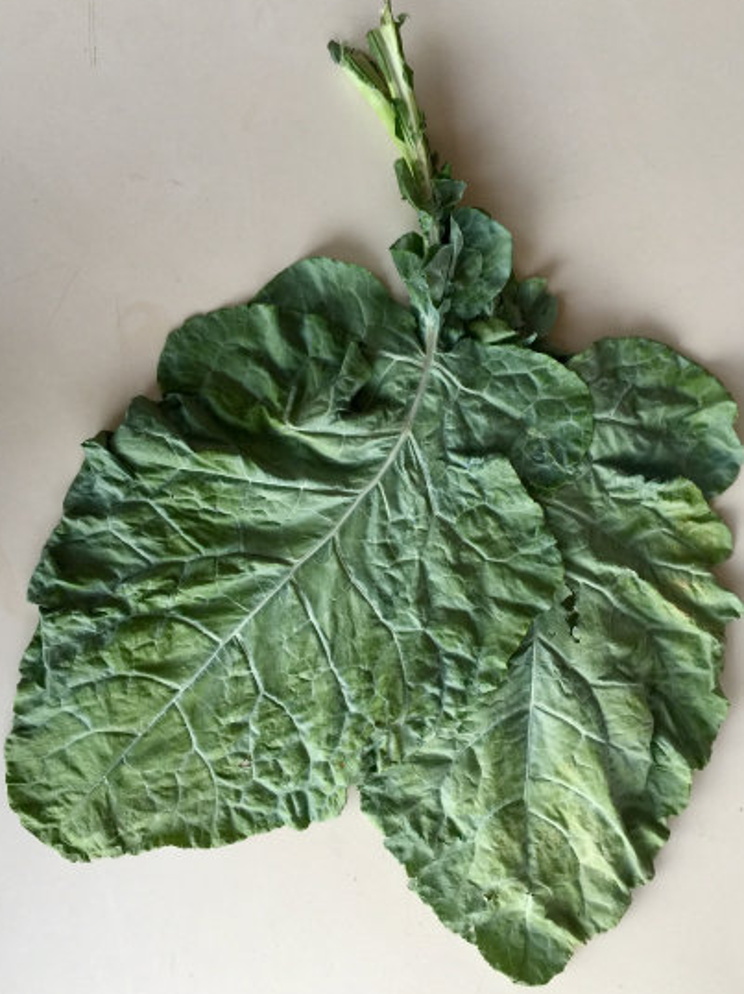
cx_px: 366
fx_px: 946
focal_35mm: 33
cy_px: 508
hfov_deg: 42.9
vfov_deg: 55.4
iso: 64
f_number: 2.2
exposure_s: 1/17
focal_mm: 4.15
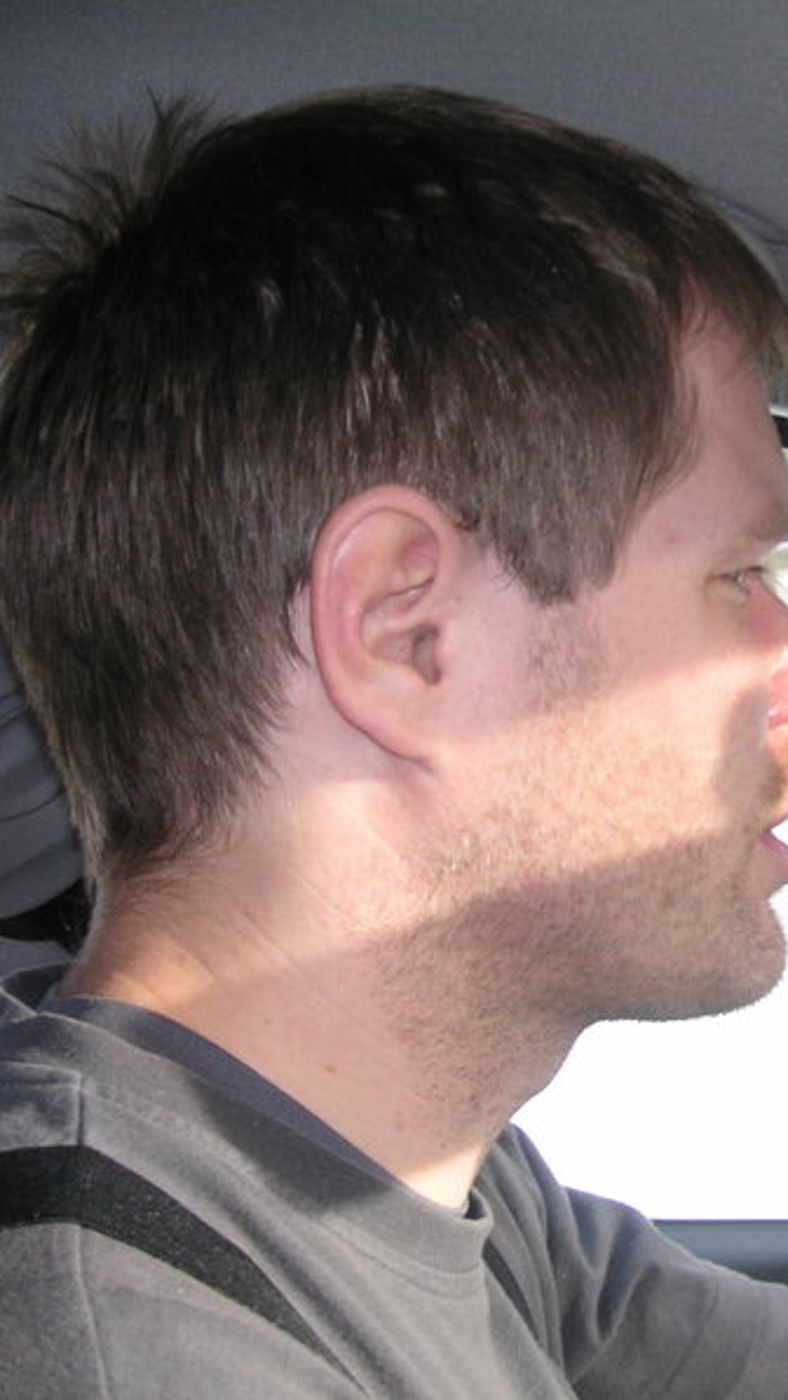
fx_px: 2005
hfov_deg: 21.6
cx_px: 734
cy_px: 699
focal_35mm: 54
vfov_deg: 38.5
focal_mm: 6.1
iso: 50
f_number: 2.8
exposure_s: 1/60
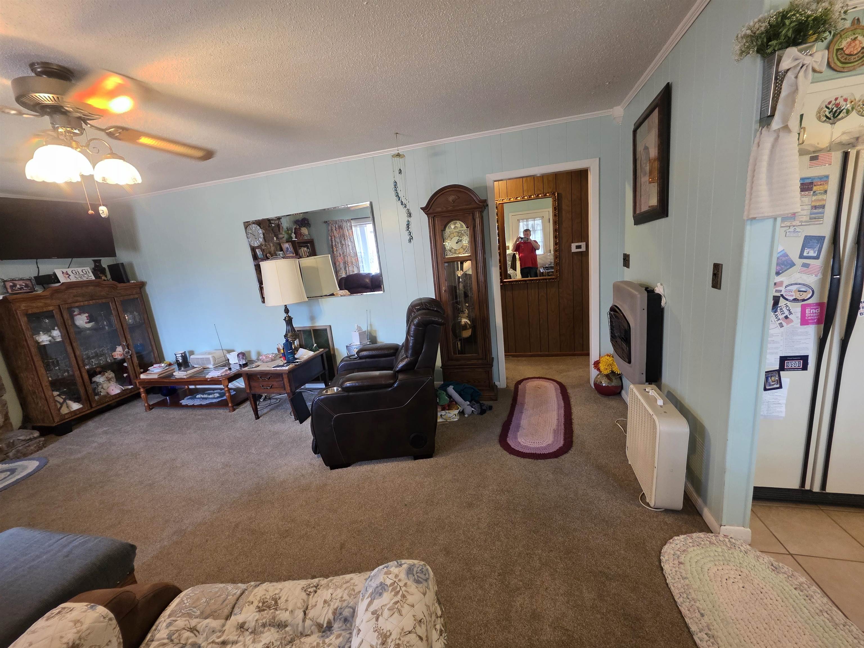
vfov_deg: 89.9
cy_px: 324
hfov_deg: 106.2
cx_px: 432
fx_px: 324
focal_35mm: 13
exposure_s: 1/60
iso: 320
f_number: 1.9
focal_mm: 2.2
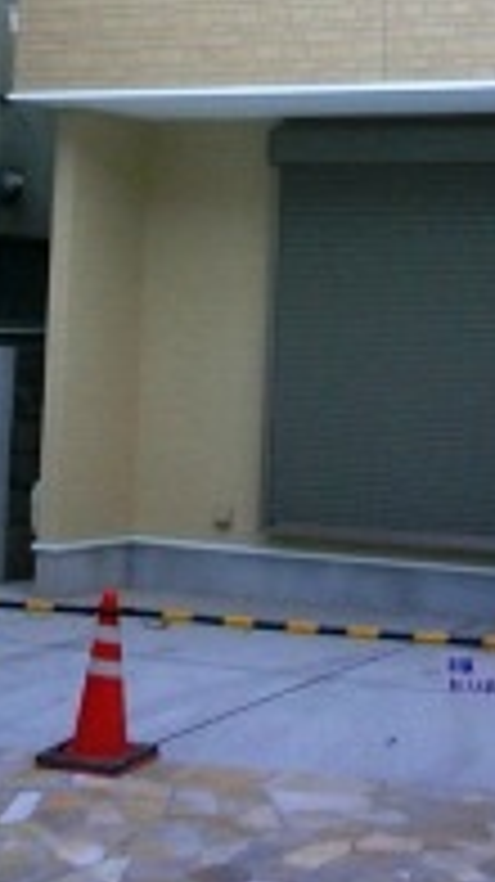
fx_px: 2150
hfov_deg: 13.1
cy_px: -50
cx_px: 356
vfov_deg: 22.1
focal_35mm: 92
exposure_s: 1/100
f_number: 3.5
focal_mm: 5.6
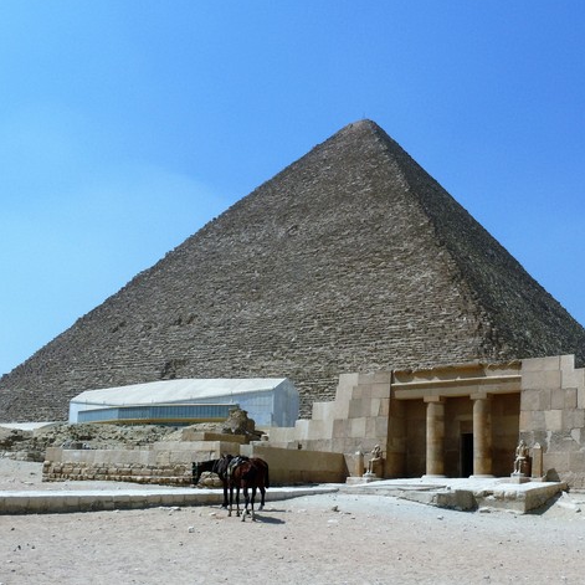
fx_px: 803
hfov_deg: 39.7
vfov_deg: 40.0
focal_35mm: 42
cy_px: 292
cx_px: 368
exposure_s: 1/400
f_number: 8
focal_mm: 7.4
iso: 100
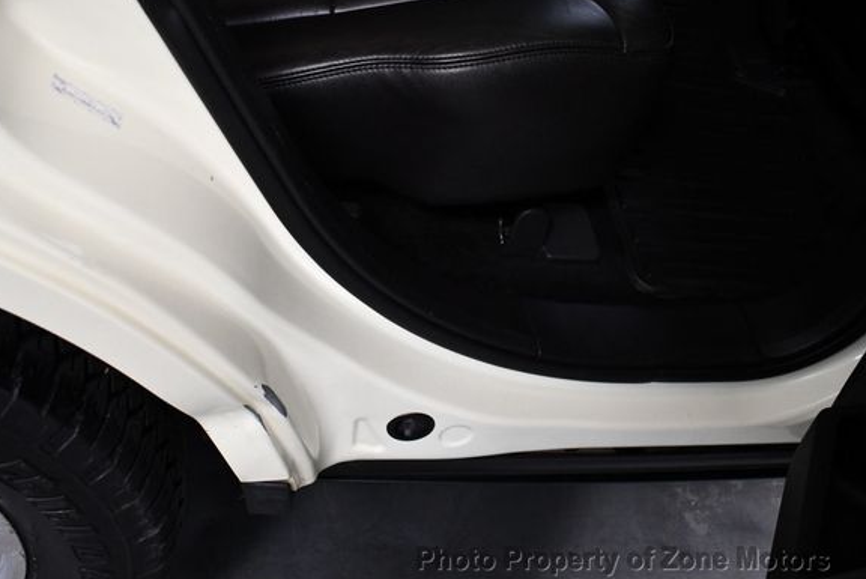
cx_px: 398
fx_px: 963
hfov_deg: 48.4
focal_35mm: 40
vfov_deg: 33.4
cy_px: 266
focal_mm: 18
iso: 1600
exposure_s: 1/125
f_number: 3.5
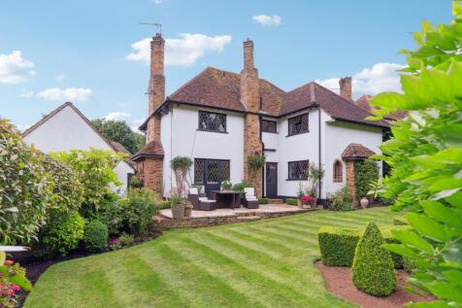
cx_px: 231
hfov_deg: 84.0
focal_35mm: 20
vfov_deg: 61.9
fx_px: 257
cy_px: 154
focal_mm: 20
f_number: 6.3
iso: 800
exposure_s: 1/640
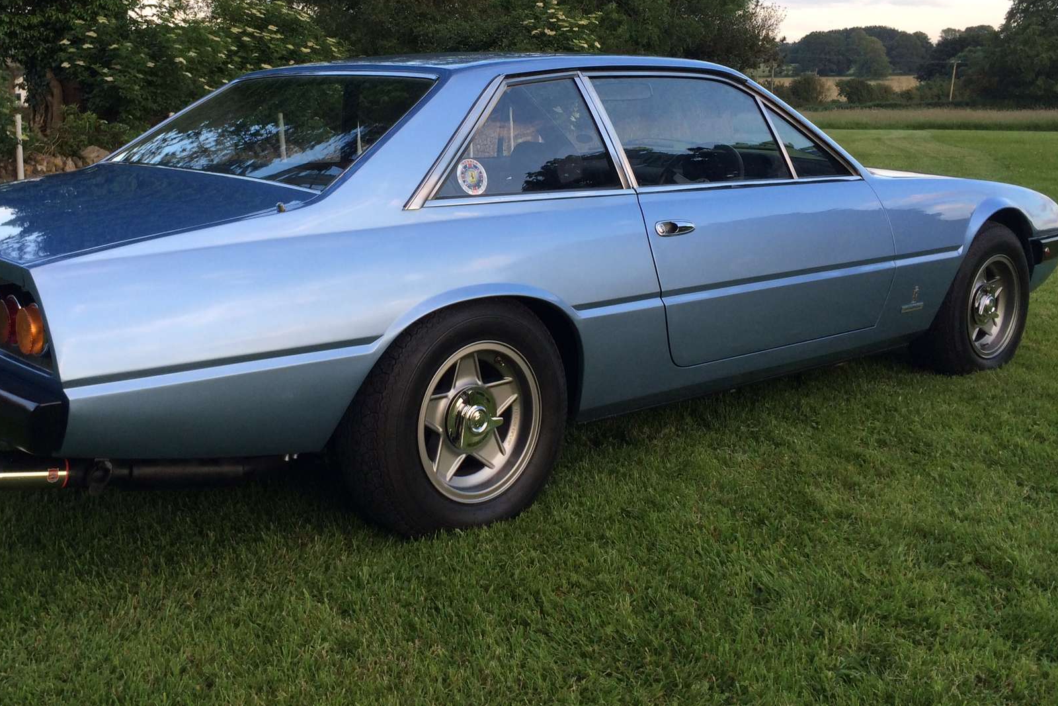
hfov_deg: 49.3
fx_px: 1146
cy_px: 214
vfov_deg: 33.8
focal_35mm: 39
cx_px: 442
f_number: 2.2
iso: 40
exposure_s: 1/120
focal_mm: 4.12
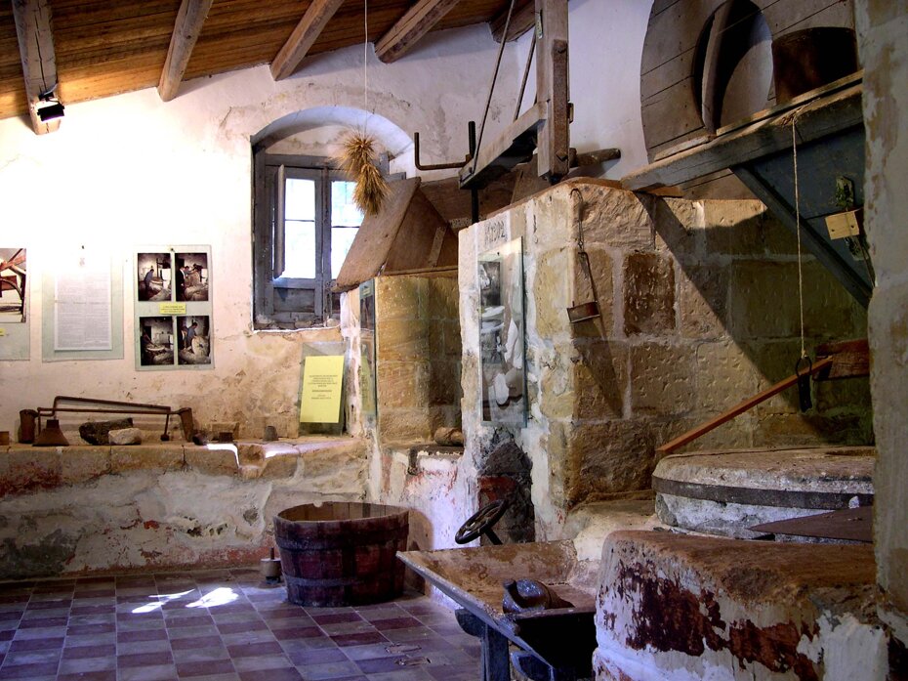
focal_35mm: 38
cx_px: 454
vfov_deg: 37.7
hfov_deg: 49.0
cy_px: 340
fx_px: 997
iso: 100
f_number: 2.8
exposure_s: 1/13.1
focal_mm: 8
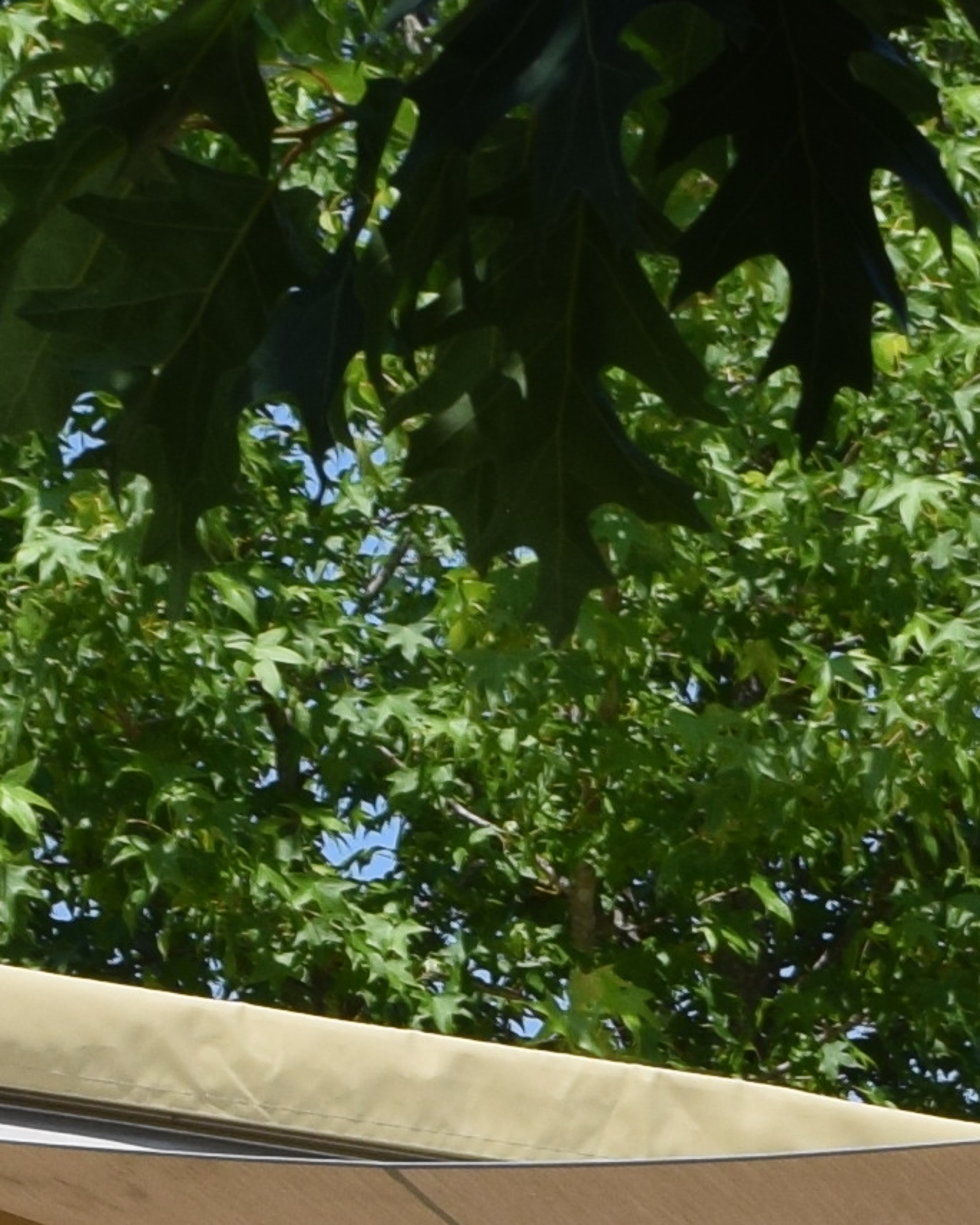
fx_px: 8241
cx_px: 963
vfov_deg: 8.3
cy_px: 2050
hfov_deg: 6.8
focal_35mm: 227
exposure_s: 1/400
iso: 200
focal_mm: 23
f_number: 10
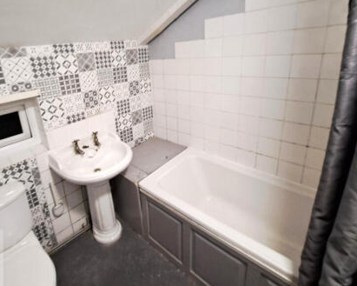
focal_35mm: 18
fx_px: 190
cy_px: 103
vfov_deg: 72.3
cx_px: 130
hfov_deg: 84.4
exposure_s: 1/25
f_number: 2.2
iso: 320
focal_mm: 1.74
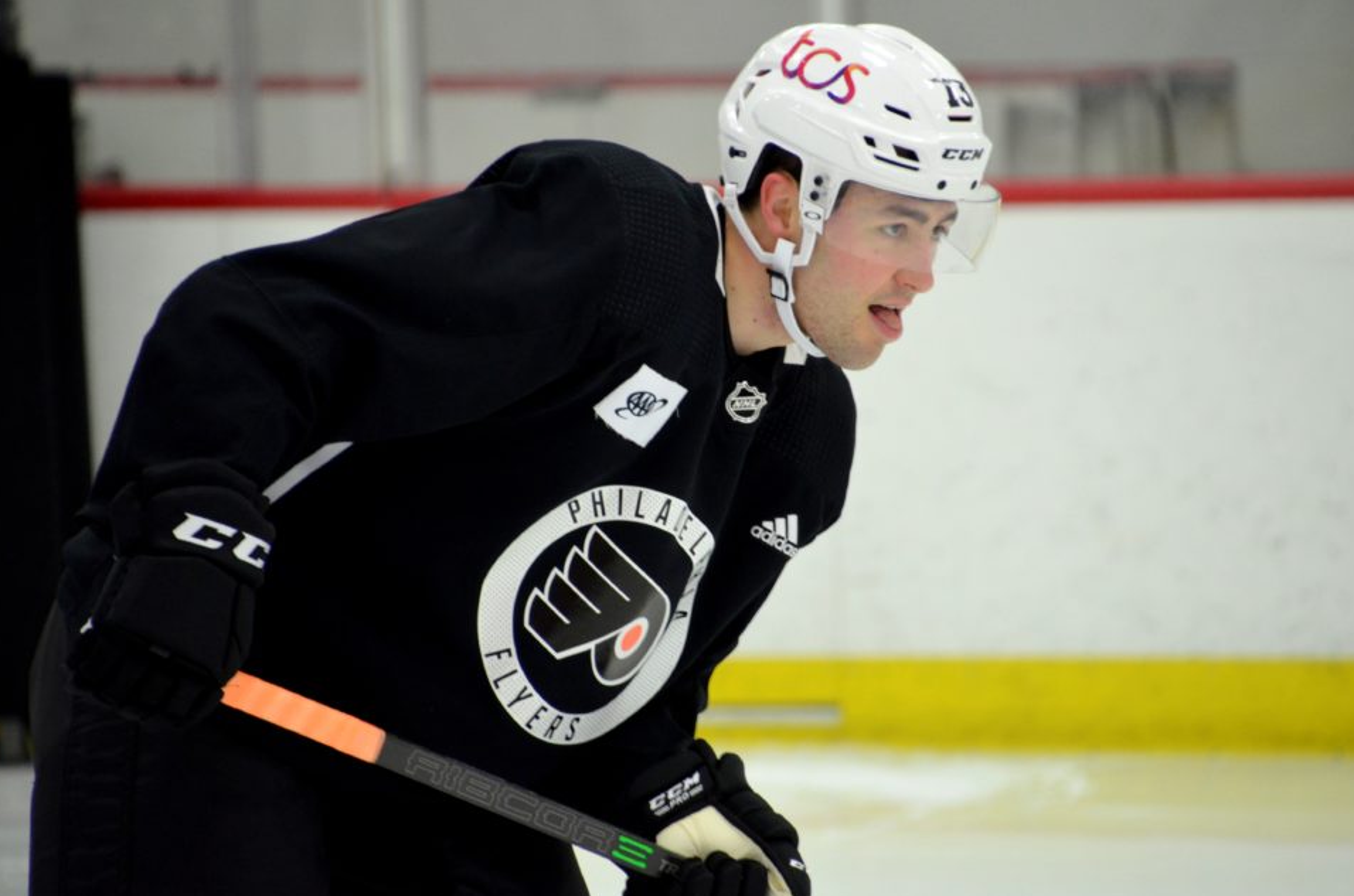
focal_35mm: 482
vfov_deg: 2.8
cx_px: 715
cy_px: 478
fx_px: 18089
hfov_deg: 4.3
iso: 1600
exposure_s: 1/100
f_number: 6.3
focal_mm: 300
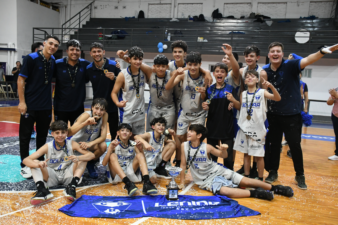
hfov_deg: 55.8
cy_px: 112
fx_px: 319
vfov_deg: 38.9
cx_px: 169
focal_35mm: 34
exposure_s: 1/250
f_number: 5
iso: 4000
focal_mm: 23
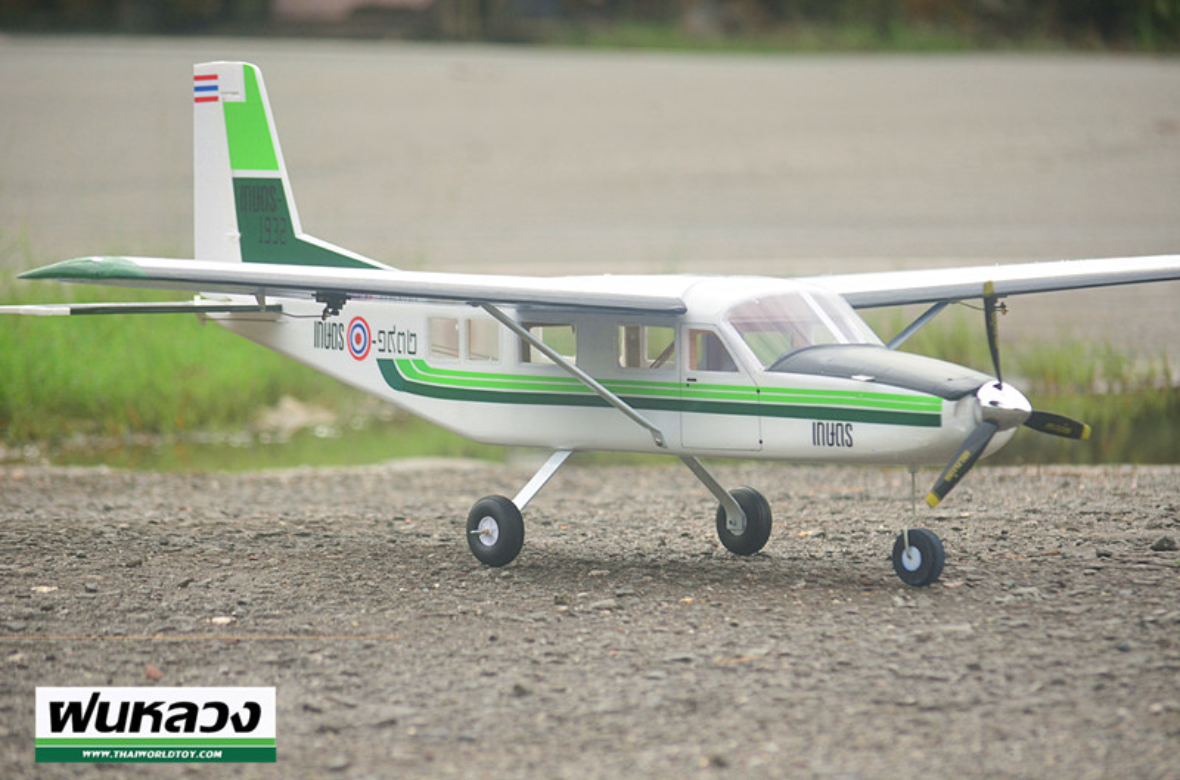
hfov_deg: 11.3
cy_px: 390
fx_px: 5983
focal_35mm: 183
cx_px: 590
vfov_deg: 7.5
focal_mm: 122
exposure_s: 1/400
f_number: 5.6
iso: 320
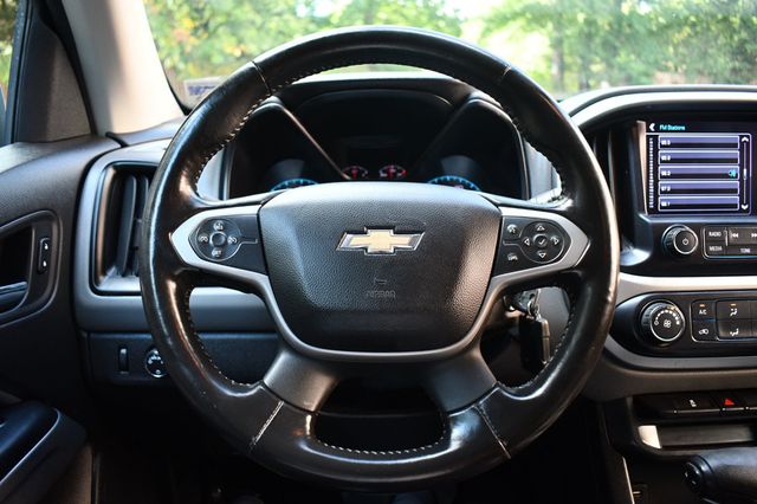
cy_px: 252
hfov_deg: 62.0
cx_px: 378
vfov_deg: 43.6
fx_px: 630
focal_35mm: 30
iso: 1000
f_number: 3.8
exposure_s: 1/125
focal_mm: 20
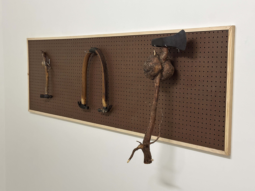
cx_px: 128
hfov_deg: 39.7
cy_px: 96
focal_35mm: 48
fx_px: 354
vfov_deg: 30.3
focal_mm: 6.86
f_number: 1.78
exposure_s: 1/60
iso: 160
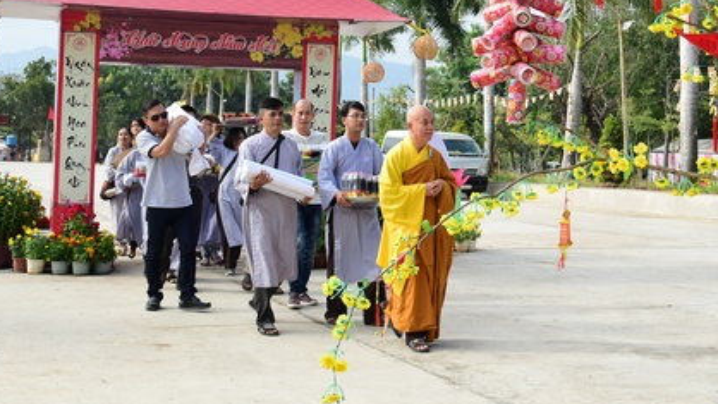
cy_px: 60
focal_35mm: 57
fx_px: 1085
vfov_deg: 20.7
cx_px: 465
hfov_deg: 36.3
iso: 100
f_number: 6.3
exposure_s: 1/100
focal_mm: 35
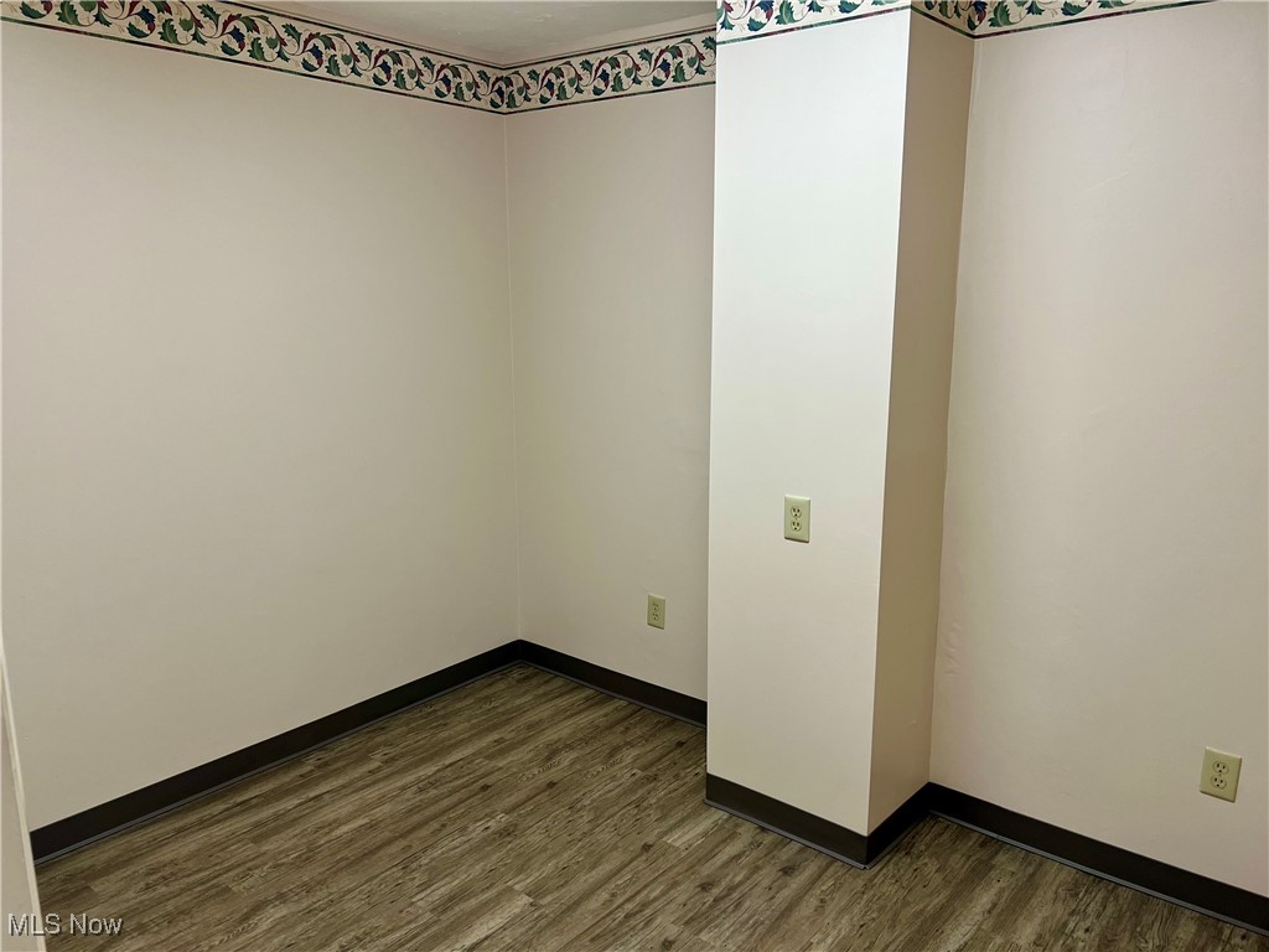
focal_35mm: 26
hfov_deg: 67.3
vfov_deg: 53.1
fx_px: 953
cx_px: 634
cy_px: 476
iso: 80
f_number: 1.5
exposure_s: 1/60
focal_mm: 5.7
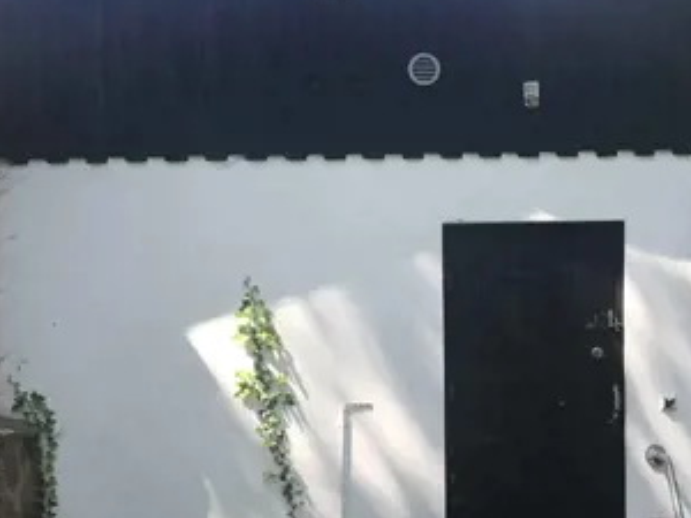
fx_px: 1118
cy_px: 431
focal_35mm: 56
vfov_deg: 25.5
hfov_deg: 33.8
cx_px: 502
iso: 20
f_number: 1.8
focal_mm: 3.99
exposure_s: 1/352
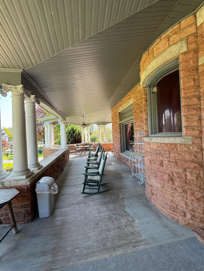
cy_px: 136
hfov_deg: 85.7
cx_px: 102
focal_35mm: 14
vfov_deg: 102.1
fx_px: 110
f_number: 2.2
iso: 64
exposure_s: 1/136
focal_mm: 2.22
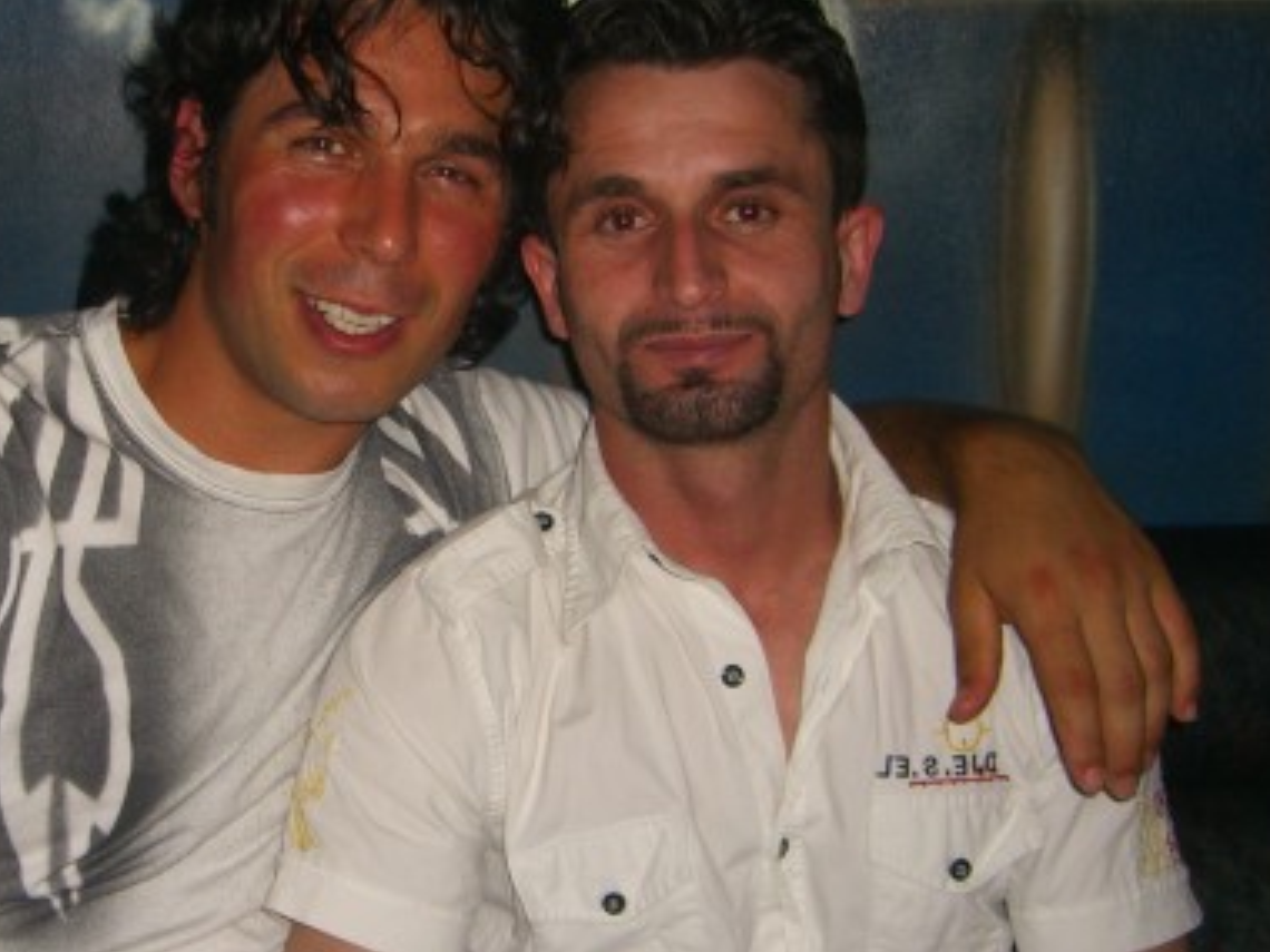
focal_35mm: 60
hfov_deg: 31.8
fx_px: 2201
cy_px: 478
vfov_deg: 24.4
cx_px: 364
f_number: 2.8
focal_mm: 7.9
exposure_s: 1/60
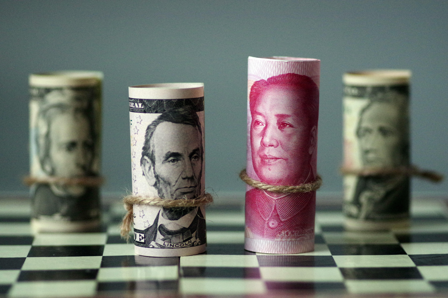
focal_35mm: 150
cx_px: 224
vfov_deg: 9.1
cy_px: 149
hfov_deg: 13.7
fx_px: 1865
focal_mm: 100
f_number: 2.8
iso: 3200
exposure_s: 1/100
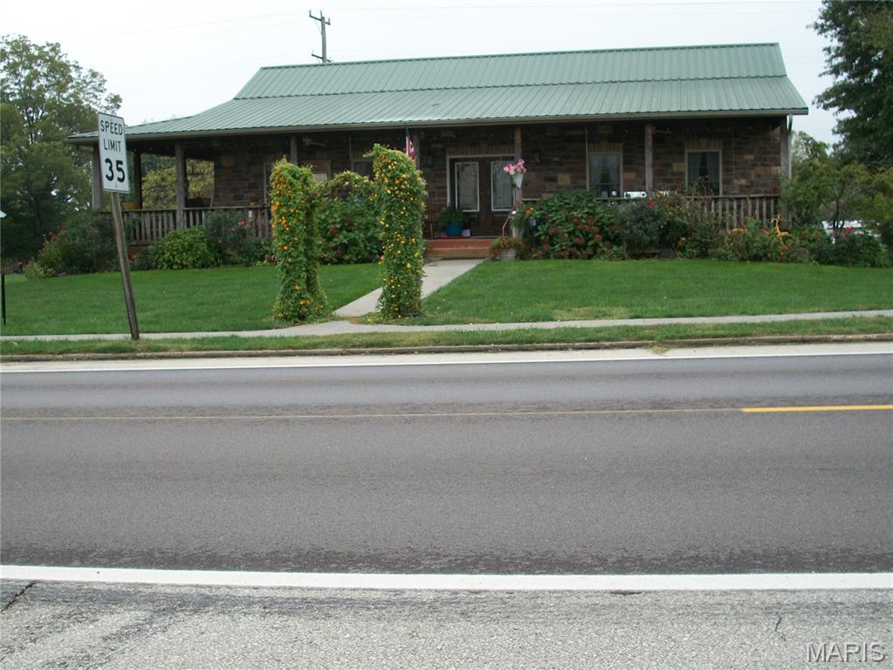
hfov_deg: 42.9
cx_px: 446
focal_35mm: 44
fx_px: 1135
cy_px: 335
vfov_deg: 32.9
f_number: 3.5
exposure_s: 1/125
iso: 80
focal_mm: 7.8
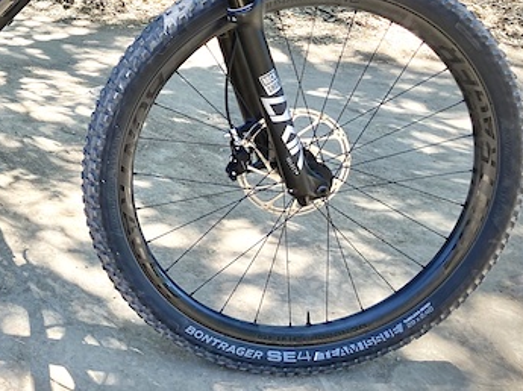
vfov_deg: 21.7
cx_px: -70
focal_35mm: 65
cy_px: 0
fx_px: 981
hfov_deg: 27.1
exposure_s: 1/126
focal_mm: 3.99
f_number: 1.8
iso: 20
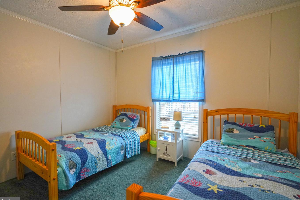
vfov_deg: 70.5
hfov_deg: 93.2
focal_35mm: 17
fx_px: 142
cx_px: 145
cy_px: 102
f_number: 4
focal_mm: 16
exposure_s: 1/160
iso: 1250
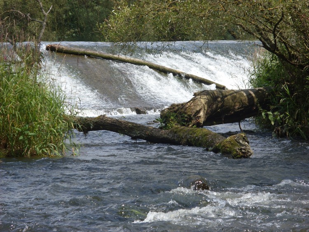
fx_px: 1294
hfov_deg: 13.6
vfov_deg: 10.2
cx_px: 154
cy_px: 116
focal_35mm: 145
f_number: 4.1
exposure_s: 1/369
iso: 50
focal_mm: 24.2
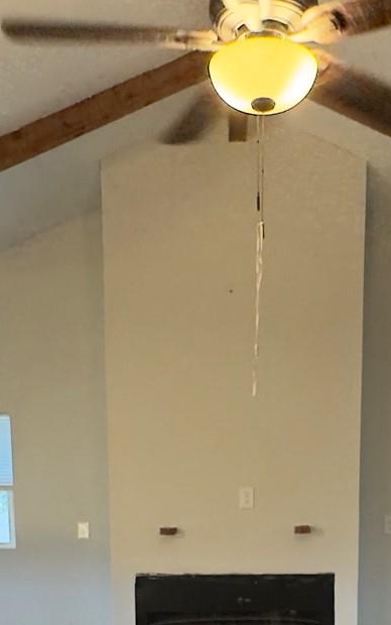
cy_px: 628
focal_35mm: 49
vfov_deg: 36.7
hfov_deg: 26.3
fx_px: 835
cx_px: 243
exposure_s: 1/60
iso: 500
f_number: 2.2
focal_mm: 2.22
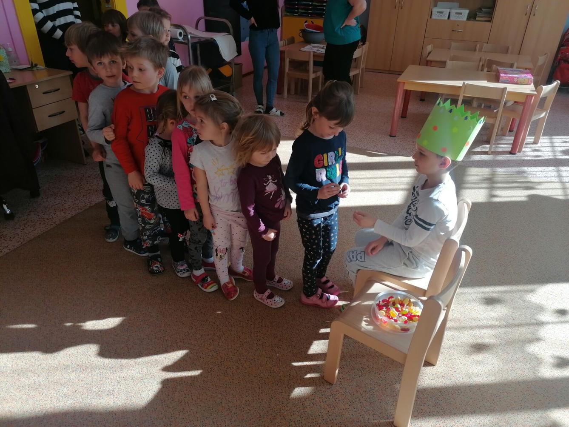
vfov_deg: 51.4
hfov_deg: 65.3
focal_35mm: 27
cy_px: 214
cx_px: 284
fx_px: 444
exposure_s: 1/191
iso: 50
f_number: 1.8
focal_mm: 4.75
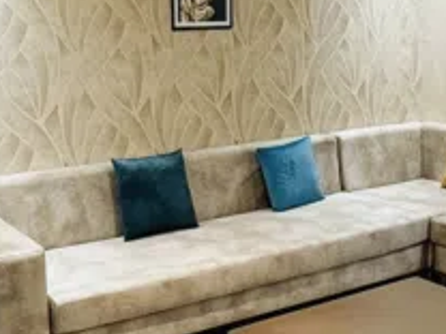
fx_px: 554
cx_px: 199
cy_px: 103
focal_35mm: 43
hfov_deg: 43.8
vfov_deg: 33.2
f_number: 2.2
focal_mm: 2.22
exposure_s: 1/50
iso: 250
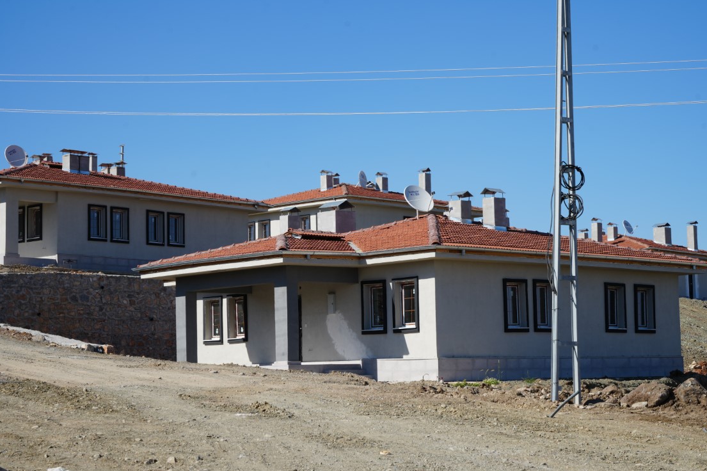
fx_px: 1433
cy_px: 238
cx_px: 363
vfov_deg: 18.7
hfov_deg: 27.7
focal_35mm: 73
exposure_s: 1/200
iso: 100
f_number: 10
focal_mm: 70
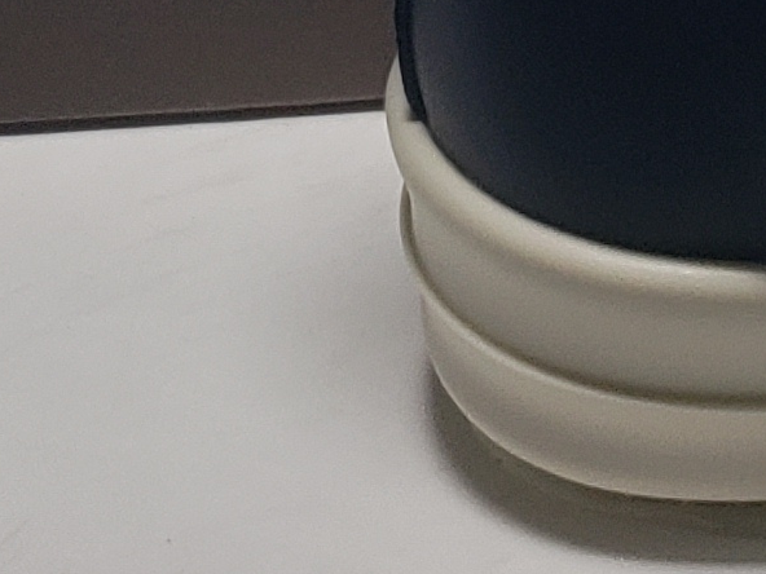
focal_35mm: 177
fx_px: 3917
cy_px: -1226
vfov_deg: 7.3
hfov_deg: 10.7
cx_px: 1218
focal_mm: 4.3
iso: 50
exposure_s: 1/472
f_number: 1.5
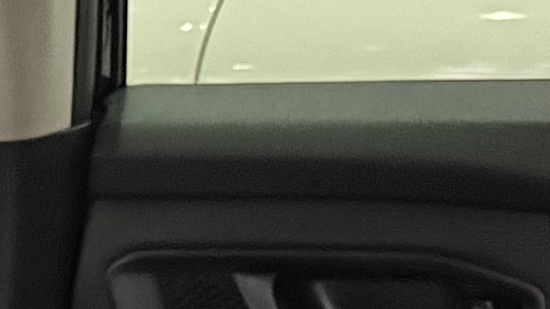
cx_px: -180
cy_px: 1366
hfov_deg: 11.2
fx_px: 2727
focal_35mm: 187
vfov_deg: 5.4
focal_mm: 6.76
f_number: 1.78
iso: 800
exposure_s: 1/25
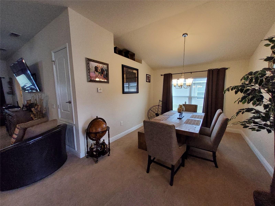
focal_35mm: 13
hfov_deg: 106.2
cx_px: 138
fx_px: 103
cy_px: 103
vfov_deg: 89.9
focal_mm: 1.13
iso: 160
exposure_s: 1/60
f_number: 2.2
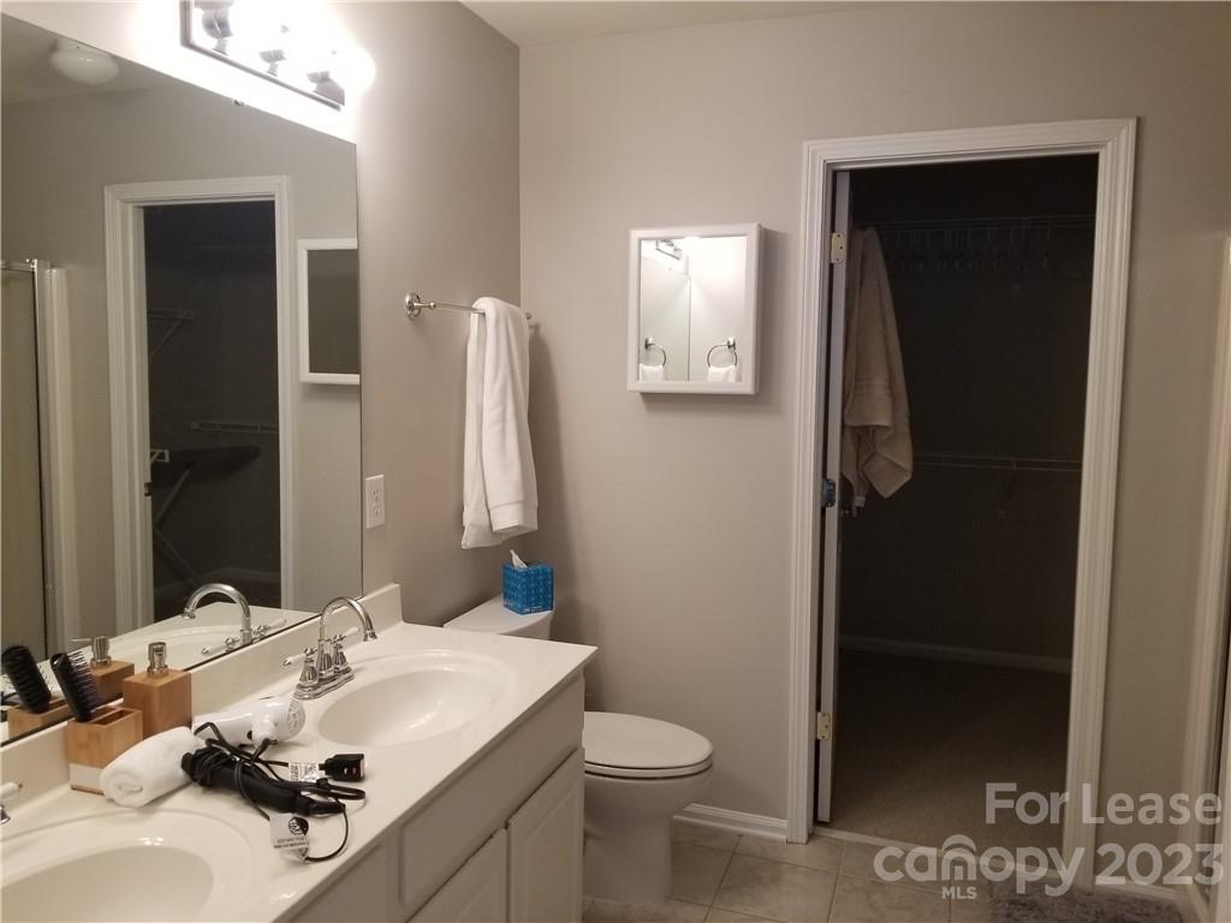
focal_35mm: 26
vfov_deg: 53.1
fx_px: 925
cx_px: 616
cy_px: 462
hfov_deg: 67.3
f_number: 1.7
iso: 125
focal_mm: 4.25
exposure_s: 1/60
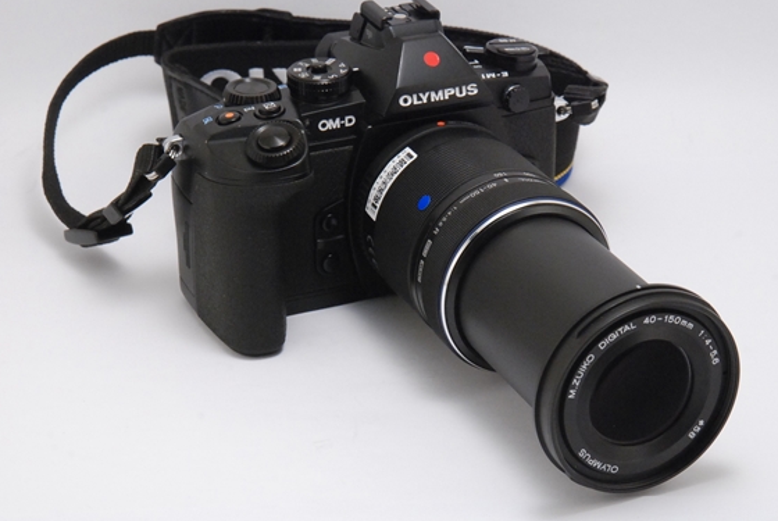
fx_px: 2597
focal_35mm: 120
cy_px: 235
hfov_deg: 17.0
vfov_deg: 11.5
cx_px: 440
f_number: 18
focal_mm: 70
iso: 1600
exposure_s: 1/200
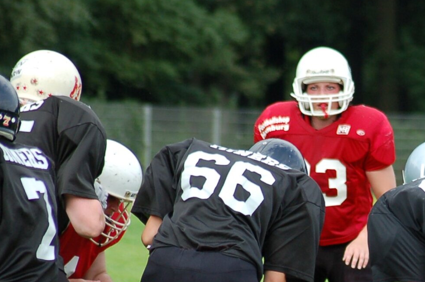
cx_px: 471
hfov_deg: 4.1
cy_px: 291
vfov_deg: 2.7
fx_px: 5975
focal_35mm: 507
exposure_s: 1/640
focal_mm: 150
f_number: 4.5
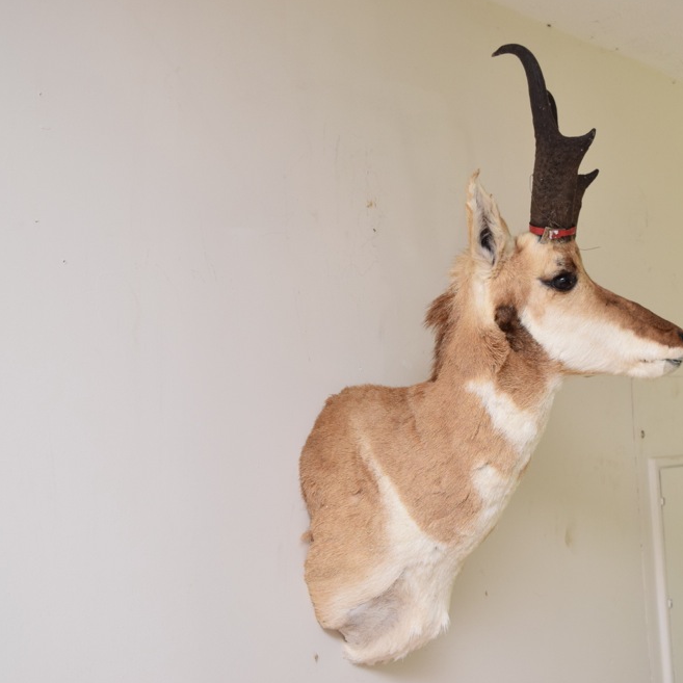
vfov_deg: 26.1
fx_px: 1473
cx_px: 477
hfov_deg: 25.9
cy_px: 340
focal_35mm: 66
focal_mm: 34
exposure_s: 1/100
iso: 800
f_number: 5.6
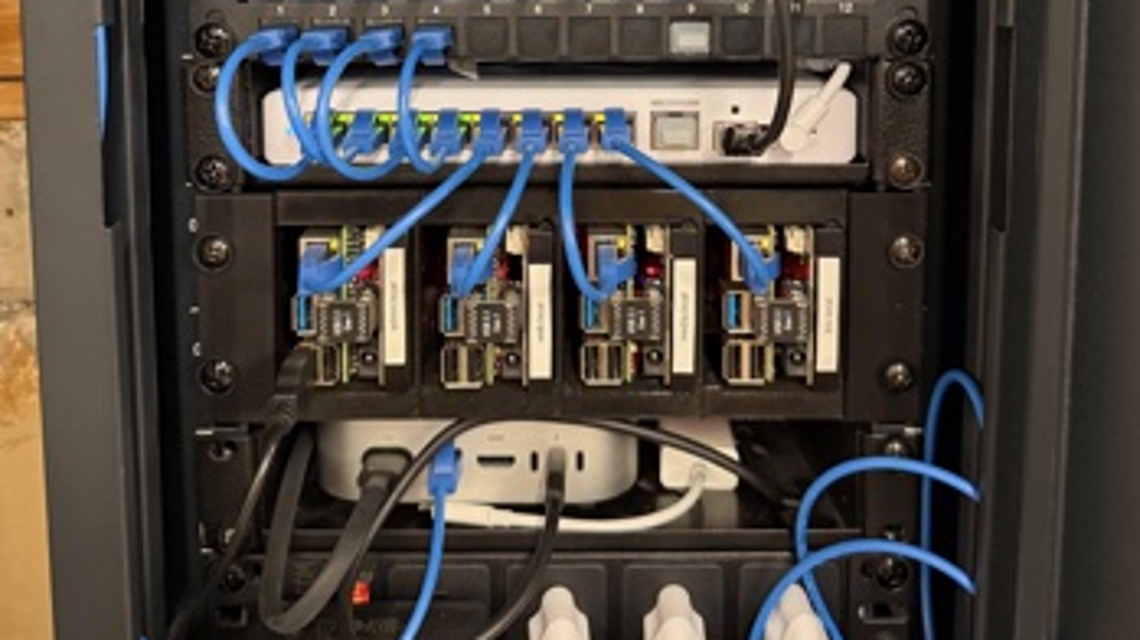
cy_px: 36
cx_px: 578
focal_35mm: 36
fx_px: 1088
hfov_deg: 55.3
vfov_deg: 30.9
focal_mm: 6.76
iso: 640
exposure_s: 1/40
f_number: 1.78
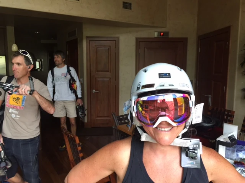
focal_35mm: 29
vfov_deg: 48.2
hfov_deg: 61.7
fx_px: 205
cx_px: 122
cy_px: 92
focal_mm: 4.15
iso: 32
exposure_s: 1/30
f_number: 2.2
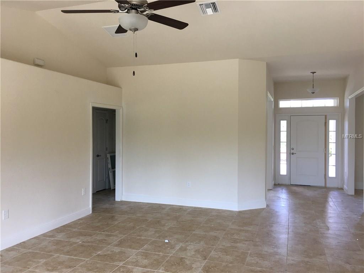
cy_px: 136
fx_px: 305
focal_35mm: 29
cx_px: 182
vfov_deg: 48.2
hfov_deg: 61.7
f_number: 2.2
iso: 25
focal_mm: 4.15
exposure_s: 1/40
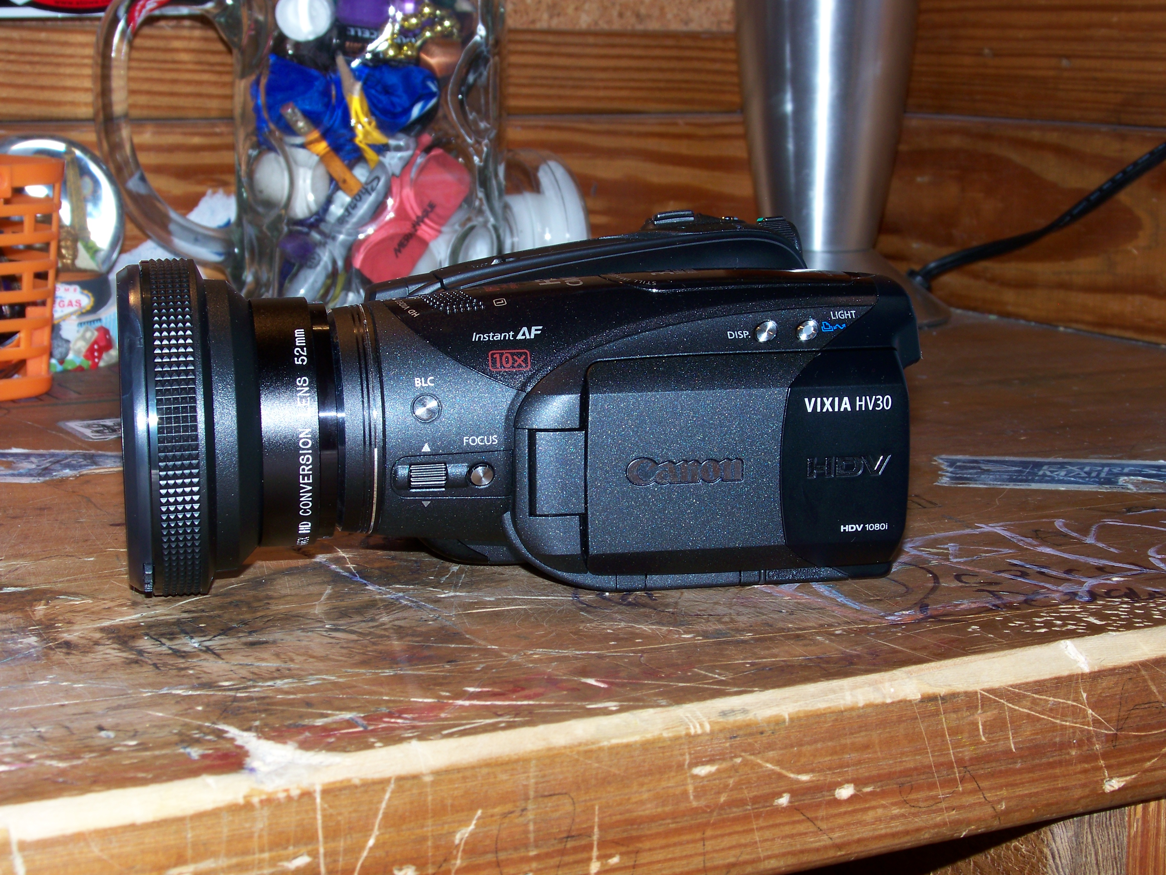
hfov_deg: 29.8
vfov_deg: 22.6
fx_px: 2189
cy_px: 438
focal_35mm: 65
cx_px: 583
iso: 64
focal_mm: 13.2
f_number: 5.6
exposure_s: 1/30
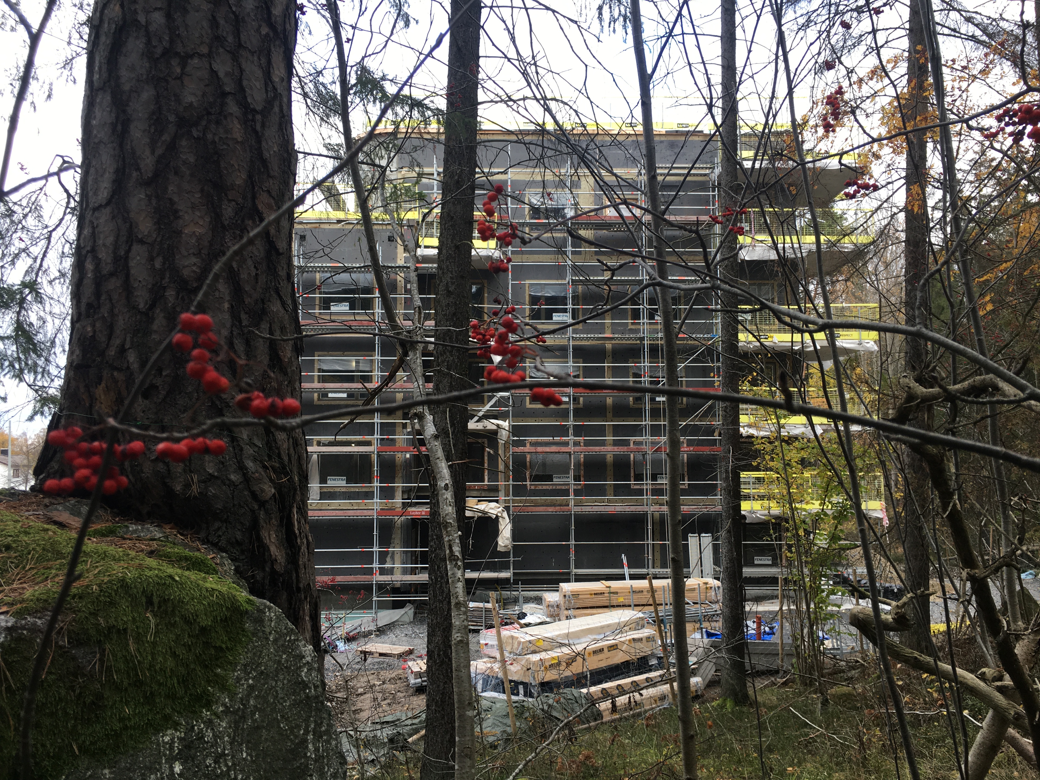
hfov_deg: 61.7
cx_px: 520
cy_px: 390
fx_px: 871
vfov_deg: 48.2
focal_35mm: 29
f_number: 2.2
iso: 25
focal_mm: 4.15
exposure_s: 1/111
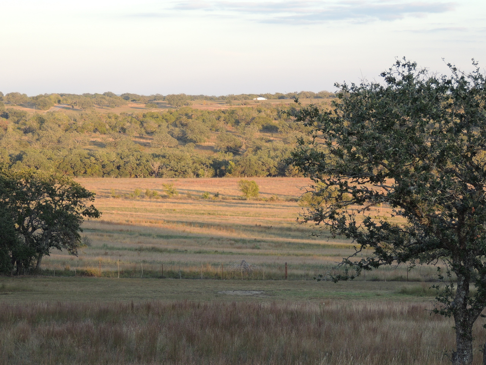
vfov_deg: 11.0
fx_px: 1895
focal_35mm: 135
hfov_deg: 14.6
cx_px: 243
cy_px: 182
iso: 140
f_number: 4.3
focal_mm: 24
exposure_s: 1/125
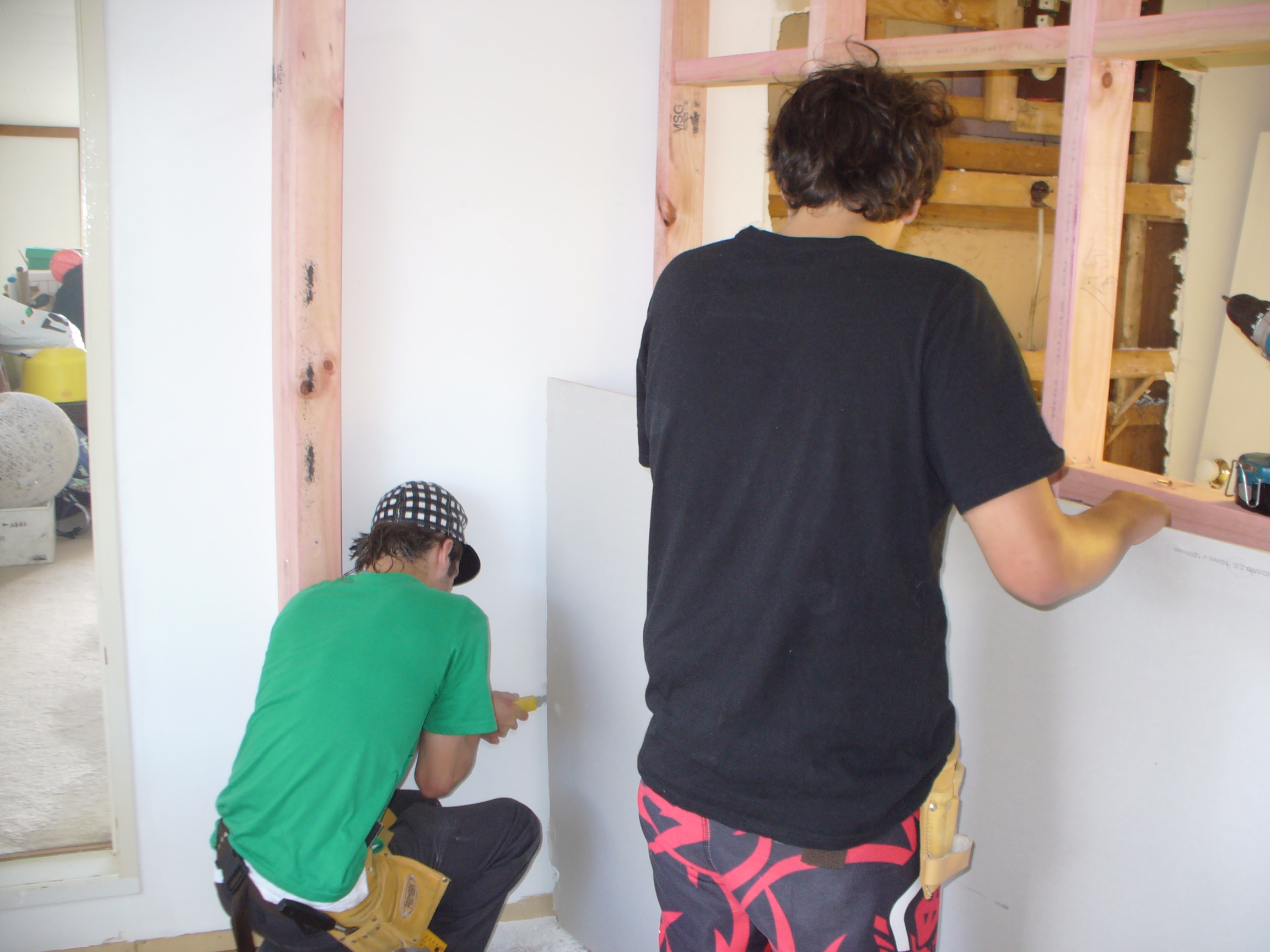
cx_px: 635
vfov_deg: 38.7
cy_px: 476
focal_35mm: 37
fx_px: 1357
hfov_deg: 50.1
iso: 100
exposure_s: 1/20
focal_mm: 6.1
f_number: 2.8
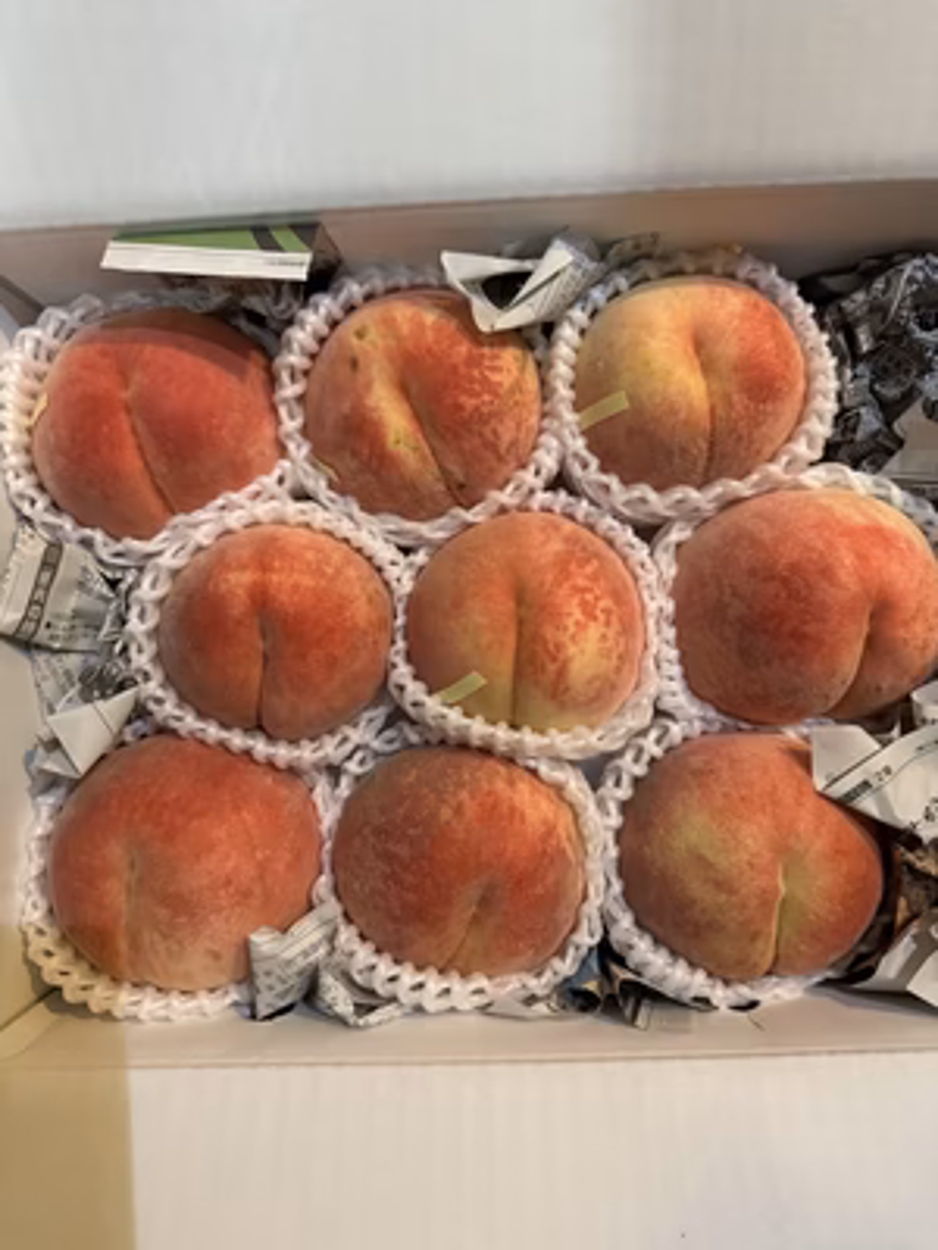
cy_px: 625
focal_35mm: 24
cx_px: 469
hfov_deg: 56.8
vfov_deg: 71.6
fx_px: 867
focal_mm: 6.76
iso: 800
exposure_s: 1/50
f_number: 1.78
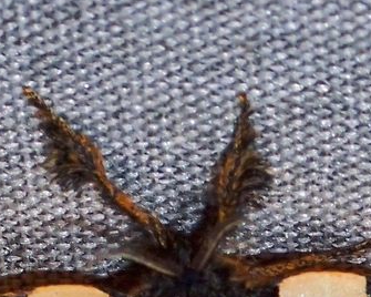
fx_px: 3645
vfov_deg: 4.6
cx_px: 140
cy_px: 360
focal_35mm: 332
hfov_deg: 5.8
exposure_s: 1/200
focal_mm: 18
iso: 200
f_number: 6.3
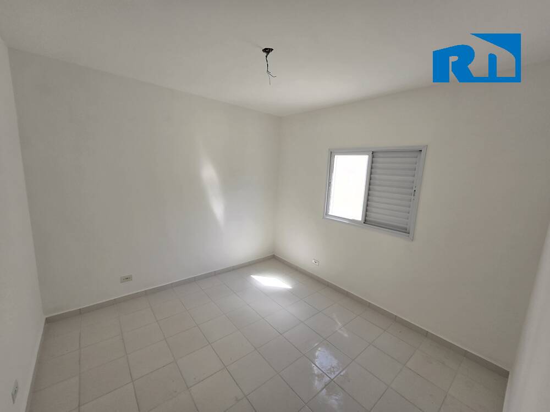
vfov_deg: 89.9
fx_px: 207
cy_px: 206
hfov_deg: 106.2
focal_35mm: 13
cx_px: 275
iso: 50
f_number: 2.2
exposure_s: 1/231
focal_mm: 2.2
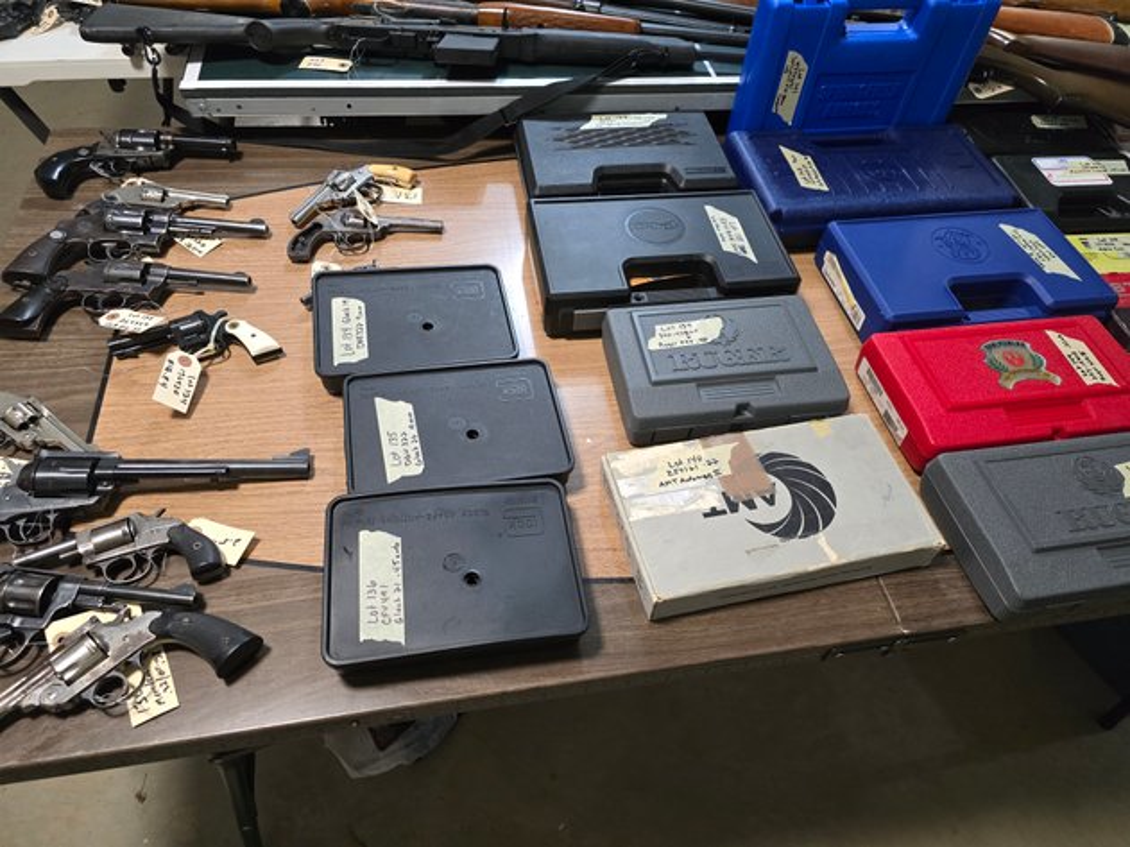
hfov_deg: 73.9
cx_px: 565
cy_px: 424
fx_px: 751
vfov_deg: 58.9
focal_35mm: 23
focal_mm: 6.3
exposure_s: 1/120
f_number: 1.7
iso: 800
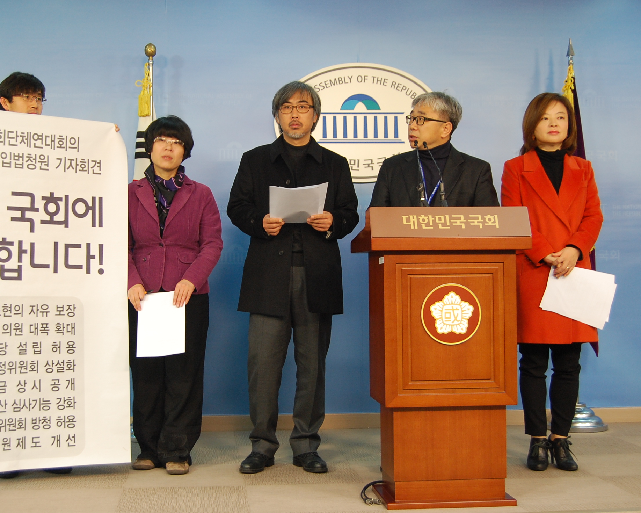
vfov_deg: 28.3
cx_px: 271
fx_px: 1016
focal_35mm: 54
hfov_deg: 34.9
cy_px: 258
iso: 640
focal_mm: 31
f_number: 4.5
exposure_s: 1/30
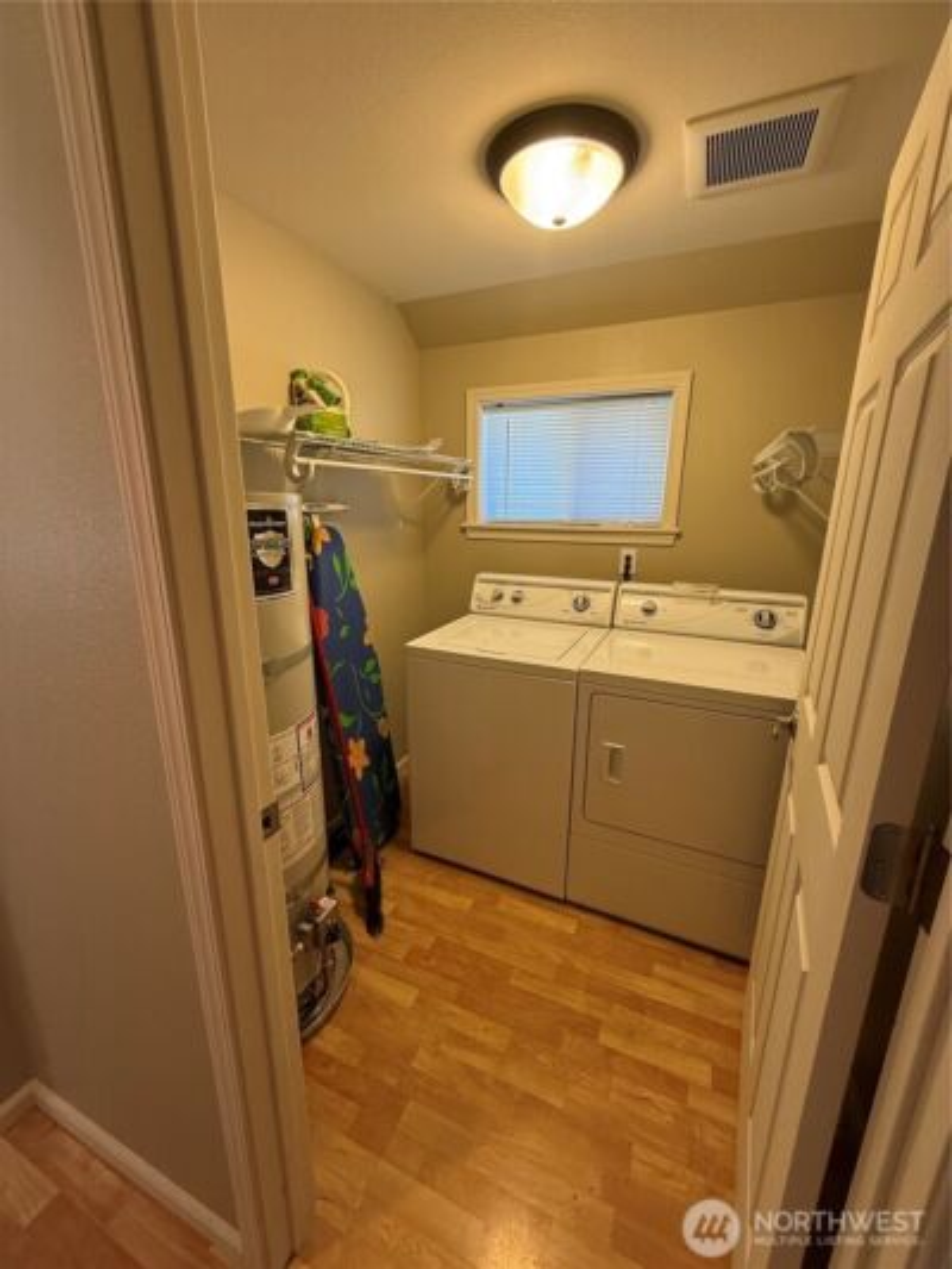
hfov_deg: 85.7
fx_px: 513
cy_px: 634
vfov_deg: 102.1
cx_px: 476
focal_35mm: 14
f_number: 2.2
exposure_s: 1/60
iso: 200
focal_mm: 2.22
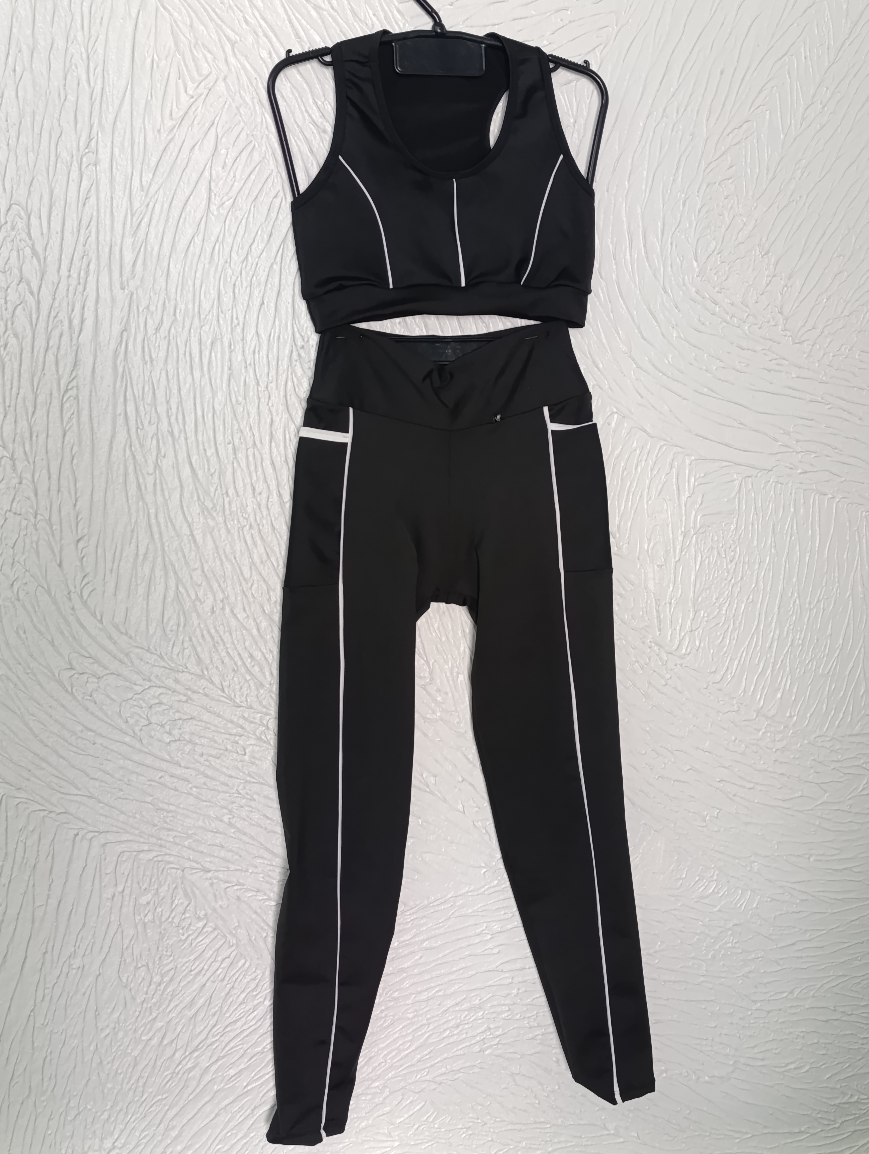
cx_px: 434
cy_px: 577
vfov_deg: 73.8
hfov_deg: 59.0
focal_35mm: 23
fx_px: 768
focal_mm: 6.14
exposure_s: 1/120
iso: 800
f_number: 1.6
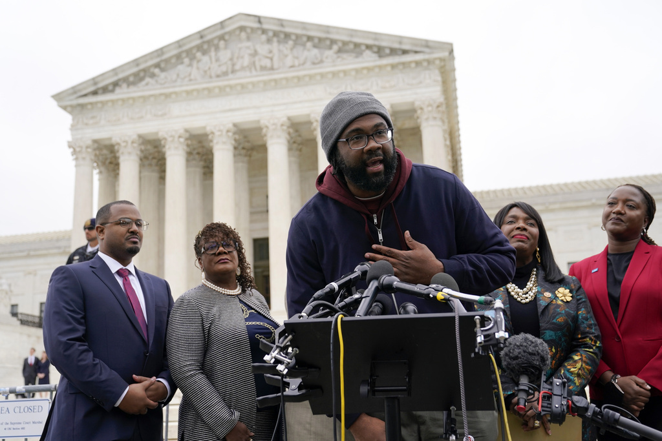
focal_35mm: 39
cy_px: 220
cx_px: 331
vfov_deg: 34.2
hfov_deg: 49.5
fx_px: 717
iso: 320
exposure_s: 1/800
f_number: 4
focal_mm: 39
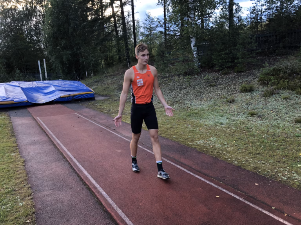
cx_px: 150
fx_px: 243
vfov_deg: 49.7
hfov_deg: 63.4
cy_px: 112
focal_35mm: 28
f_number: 1.8
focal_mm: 3.99
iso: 64
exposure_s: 1/120
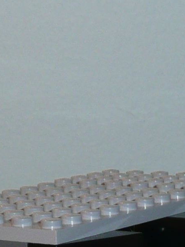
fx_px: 1476
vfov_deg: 9.2
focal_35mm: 207
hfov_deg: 7.2
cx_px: 64
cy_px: 415
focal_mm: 6.5
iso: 100
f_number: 3.9
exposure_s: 1/30
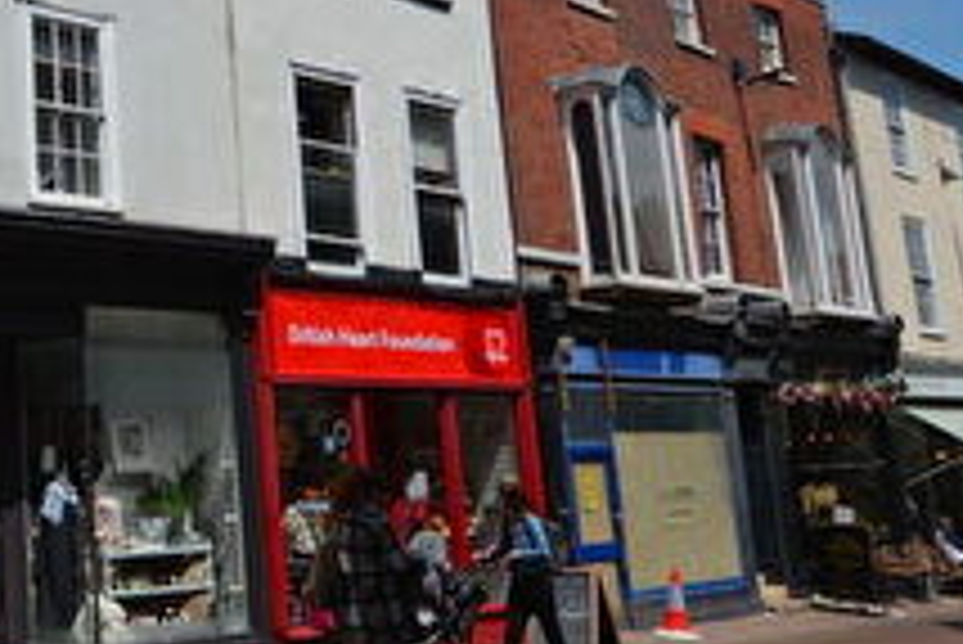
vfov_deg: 27.3
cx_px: -126
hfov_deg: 34.2
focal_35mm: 49
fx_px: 1312
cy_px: 198
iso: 100
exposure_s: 1/320
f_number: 9
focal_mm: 10
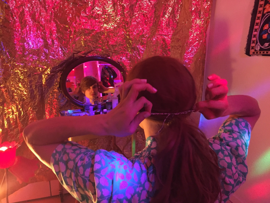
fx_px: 226
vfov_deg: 48.2
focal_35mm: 29
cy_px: 102
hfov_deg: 61.7
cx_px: 135
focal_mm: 4.15
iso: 400
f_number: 2.2
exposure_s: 1/17
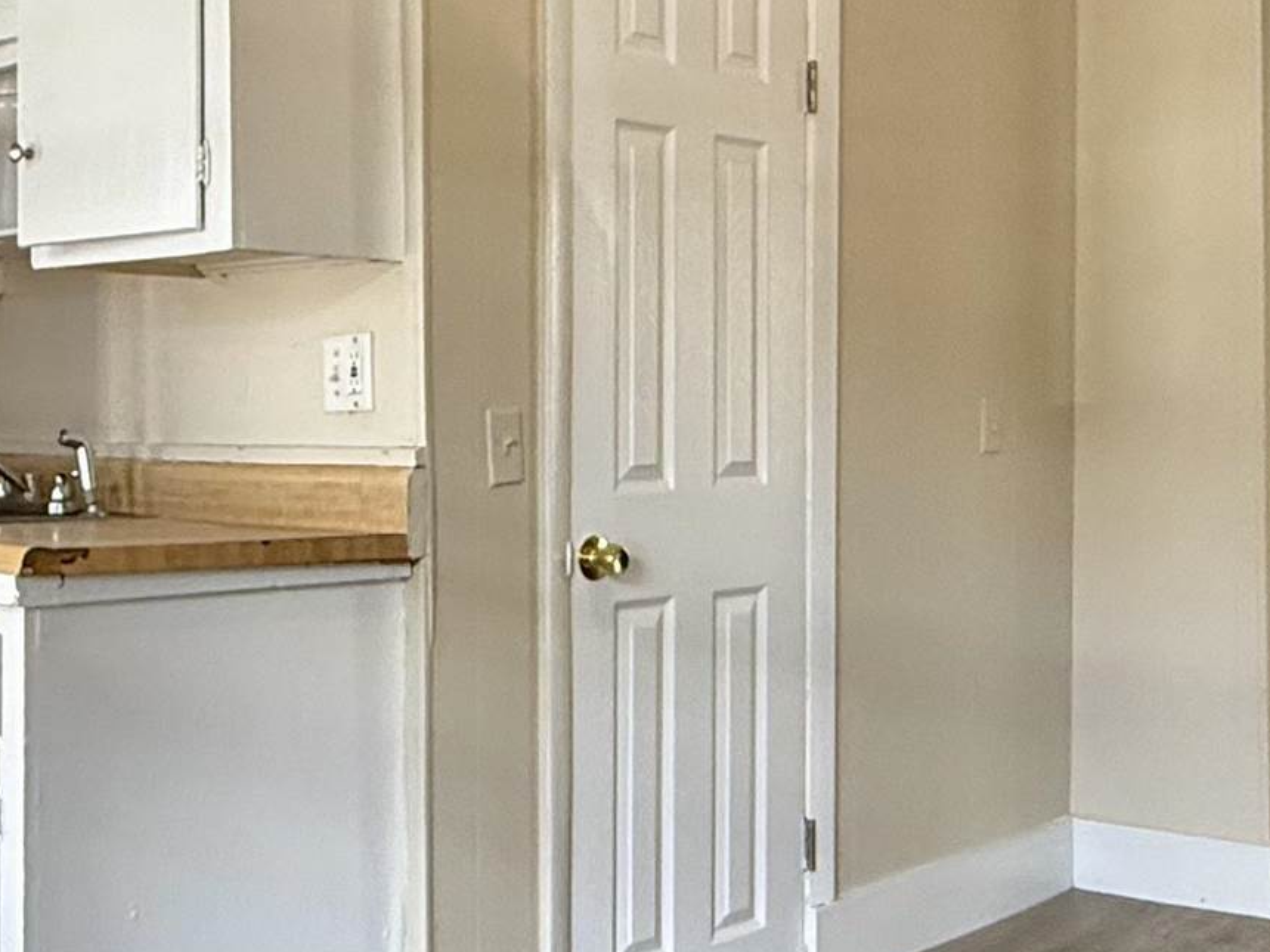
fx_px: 1834
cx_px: 560
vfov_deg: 29.1
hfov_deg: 38.1
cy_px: 424
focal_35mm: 50
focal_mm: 2.22
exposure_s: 1/120
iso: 250
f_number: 2.2
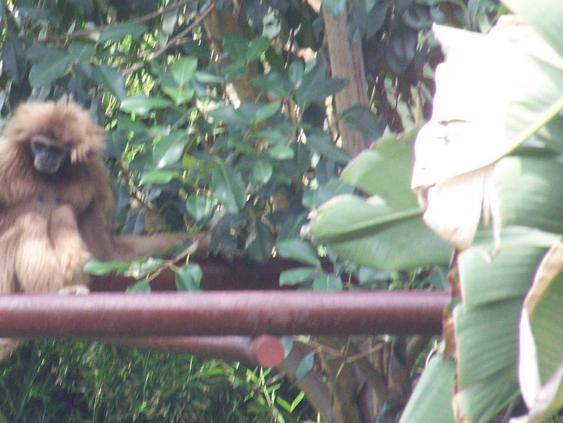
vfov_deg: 1.9
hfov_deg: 2.6
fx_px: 12576
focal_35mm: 773
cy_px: 149
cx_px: 70
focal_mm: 70.2
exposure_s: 1/100
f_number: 4.8
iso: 160
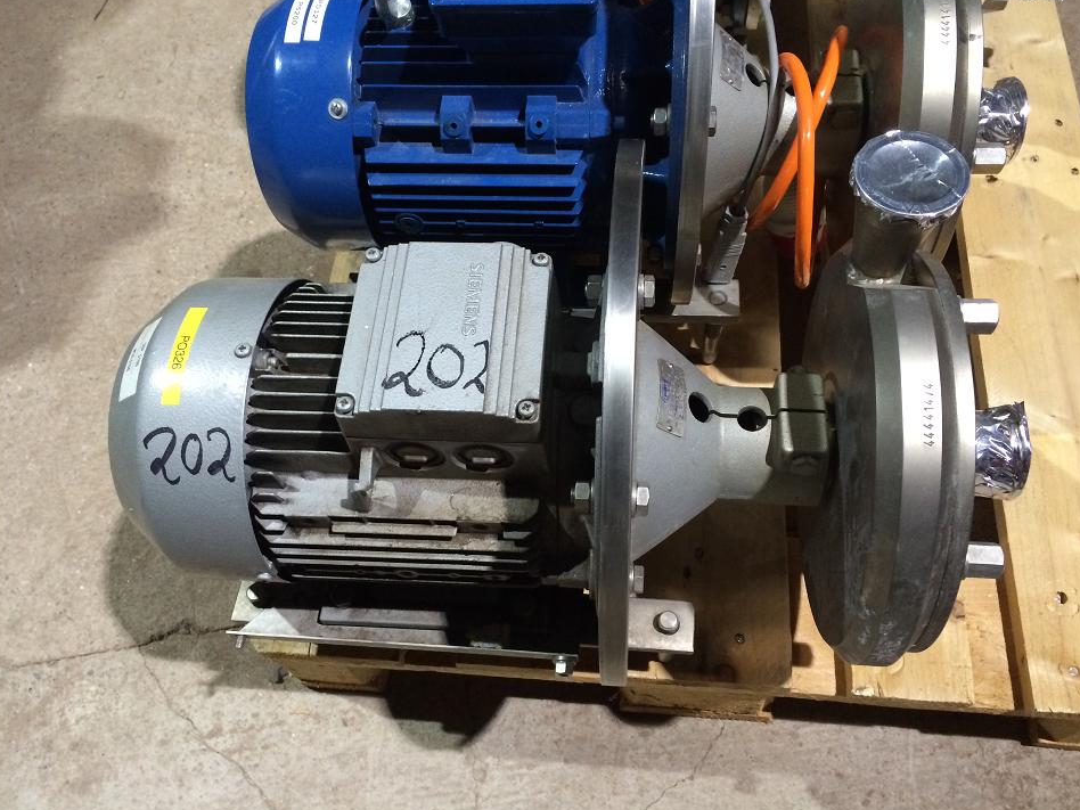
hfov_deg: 58.3
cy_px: 405
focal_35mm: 31
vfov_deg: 45.4
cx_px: 549
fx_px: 967
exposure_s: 1/33
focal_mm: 4.12
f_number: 2.2
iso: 320
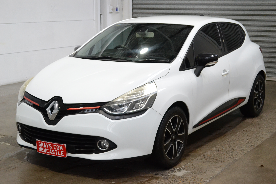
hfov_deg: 33.4
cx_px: 138
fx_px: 460
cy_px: 92
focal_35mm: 60
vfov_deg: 22.6
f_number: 5.3
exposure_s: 1/200
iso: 1600
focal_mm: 40
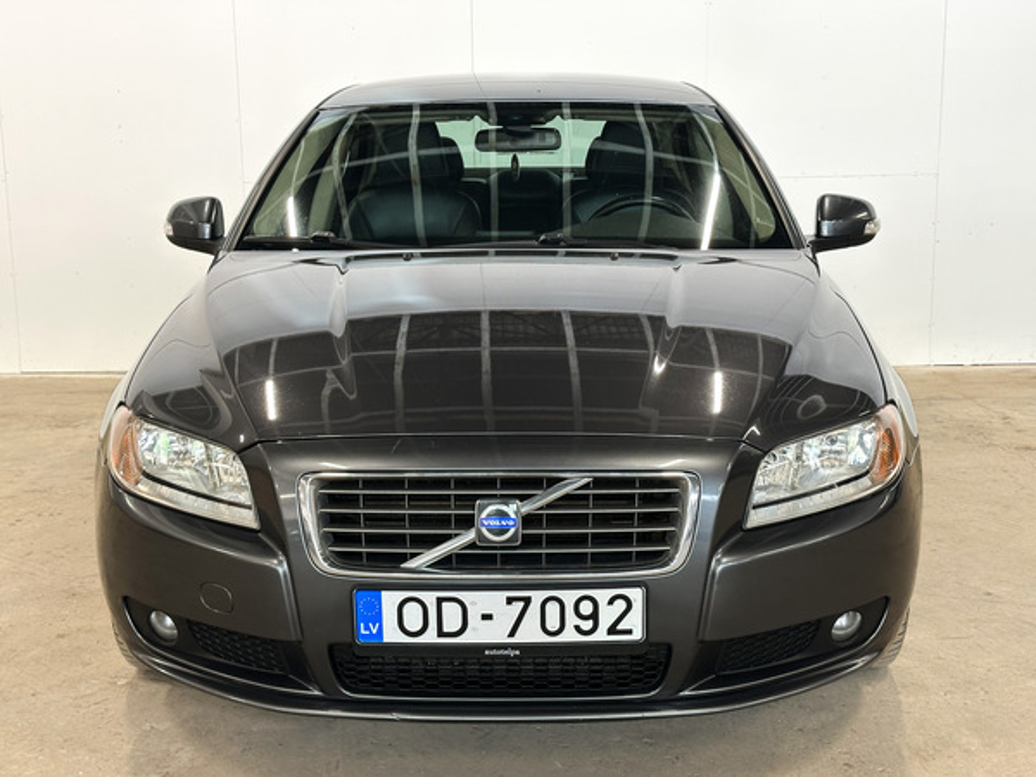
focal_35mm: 48
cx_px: 518
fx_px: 1437
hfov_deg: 39.7
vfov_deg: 30.3
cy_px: 388
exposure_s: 1/50
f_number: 1.8
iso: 125
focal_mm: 6.86
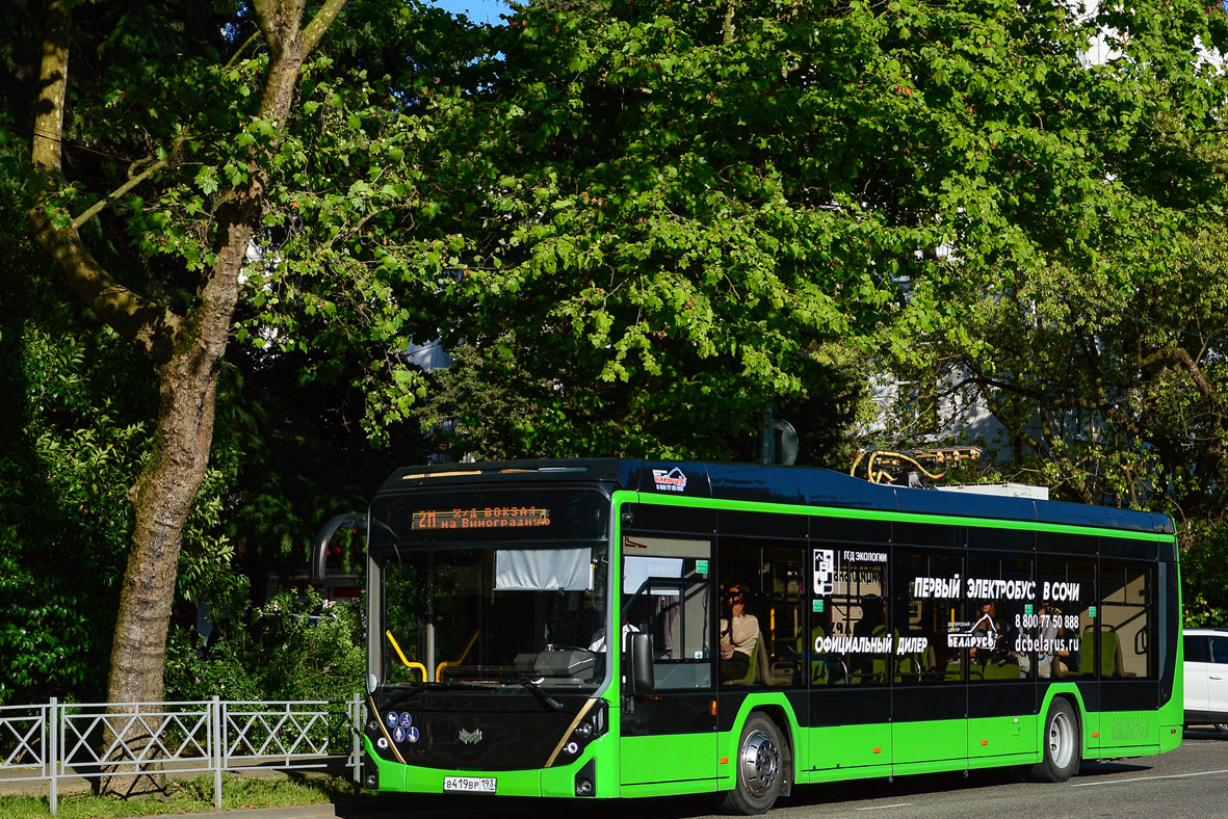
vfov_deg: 17.1
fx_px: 2729
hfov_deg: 25.3
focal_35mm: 80
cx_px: 685
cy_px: 484
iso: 200
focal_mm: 42
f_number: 5.6
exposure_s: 1/1000
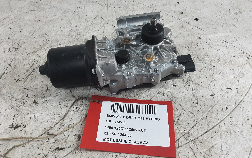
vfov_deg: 43.1
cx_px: 126
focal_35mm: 29
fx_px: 199
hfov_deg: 64.6
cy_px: 71
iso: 160
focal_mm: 2.91
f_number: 1.9
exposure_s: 1/50
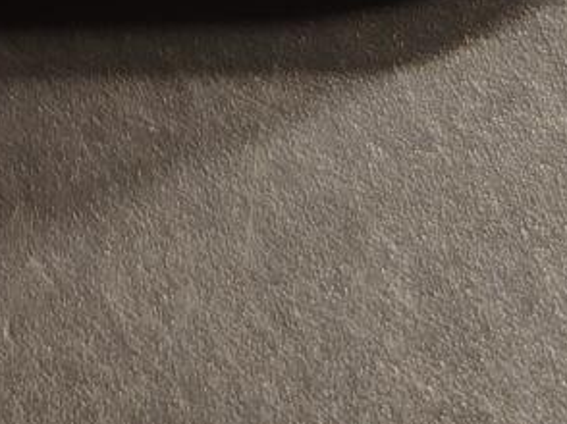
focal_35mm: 141
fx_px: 2308
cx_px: -388
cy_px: -619
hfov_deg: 12.9
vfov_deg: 9.3
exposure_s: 1/143
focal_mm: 6.06
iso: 250
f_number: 1.6
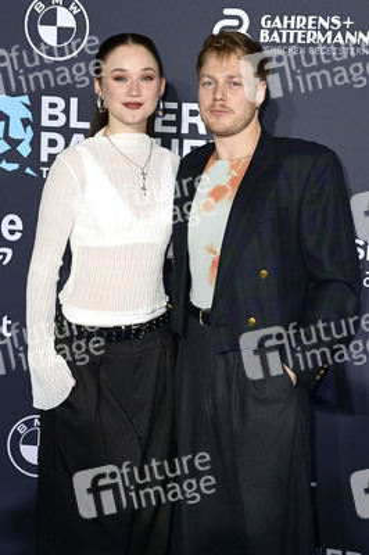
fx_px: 955
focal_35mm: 62
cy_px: 278
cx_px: 184
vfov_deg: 32.4
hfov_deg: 21.9
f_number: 5.6
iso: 1000
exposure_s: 1/250
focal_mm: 62
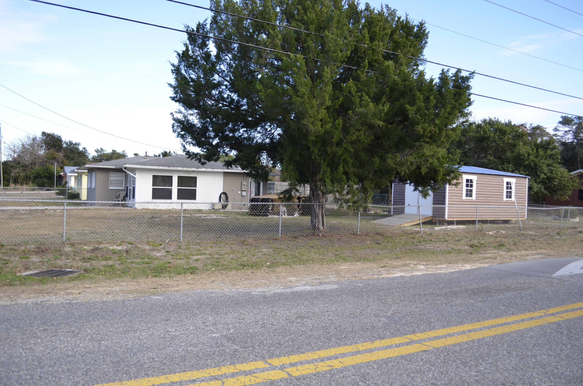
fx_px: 436
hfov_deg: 67.5
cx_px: 292
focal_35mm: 27
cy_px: 193
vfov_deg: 47.7
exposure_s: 1/200
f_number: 4.5
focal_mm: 18
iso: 100
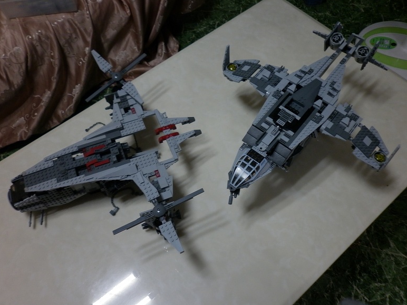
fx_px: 341
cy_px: 156
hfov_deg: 61.7
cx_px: 209
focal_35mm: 29
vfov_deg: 48.2
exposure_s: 1/30
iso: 100
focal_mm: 5
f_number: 2.8
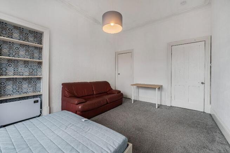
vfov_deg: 78.9
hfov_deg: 101.9
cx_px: 115
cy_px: 76
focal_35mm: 15
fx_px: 93
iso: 125
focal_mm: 14.6
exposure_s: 1/8
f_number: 10
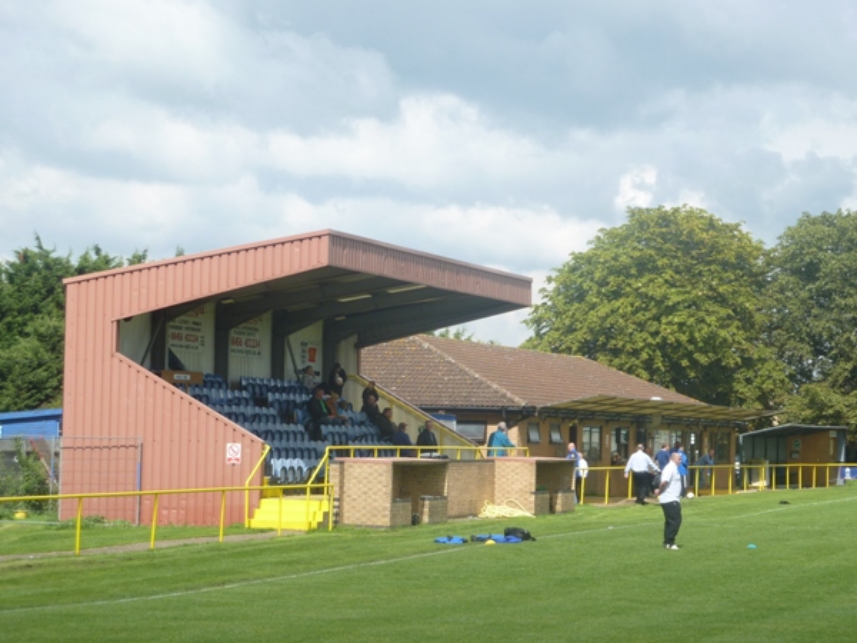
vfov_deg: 14.2
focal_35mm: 104
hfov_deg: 18.9
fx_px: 2575
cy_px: 322
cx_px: 428
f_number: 4.3
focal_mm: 17
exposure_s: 1/400
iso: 80
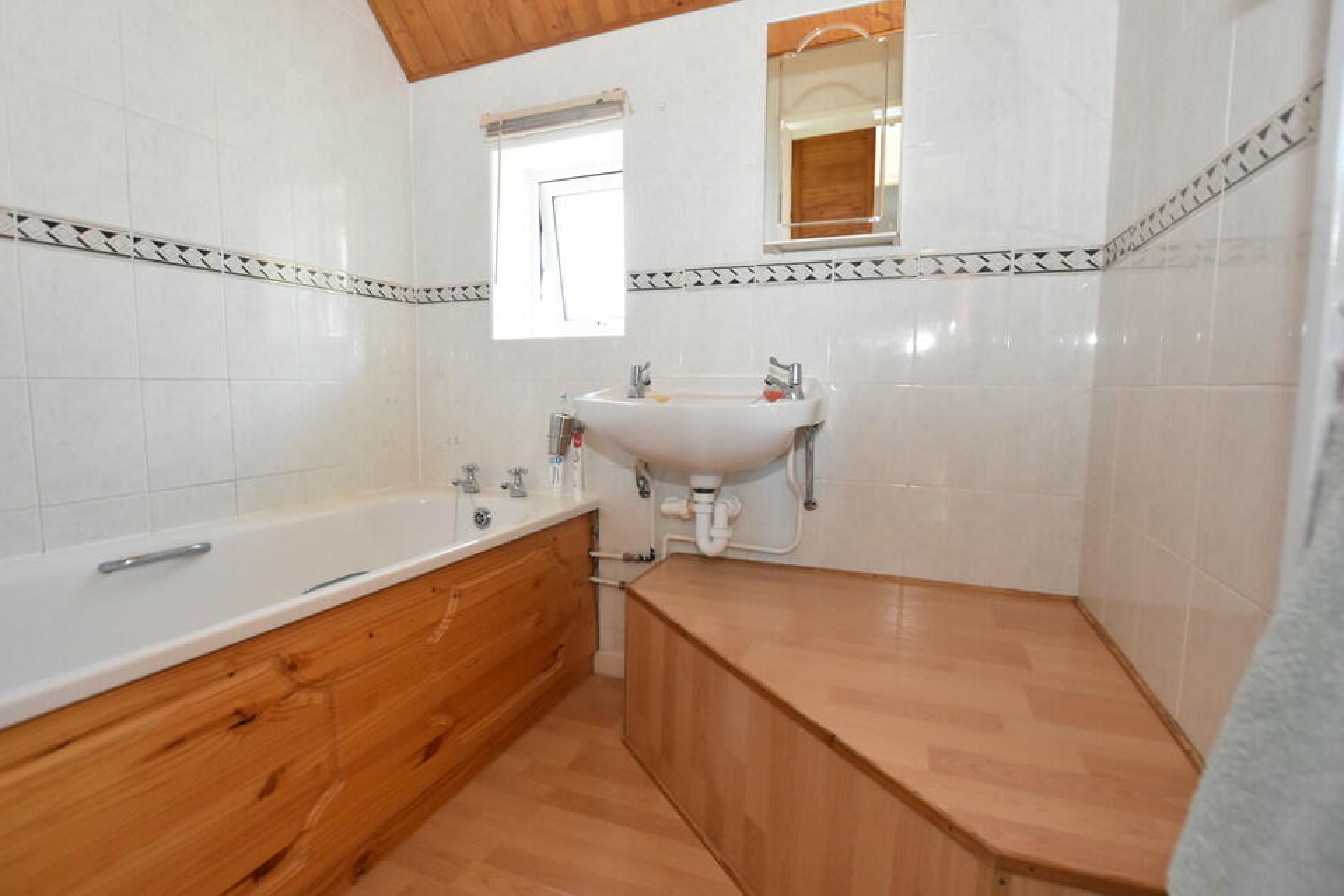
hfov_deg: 96.6
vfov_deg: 73.7
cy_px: 450
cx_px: 634
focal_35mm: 16
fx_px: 597
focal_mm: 10
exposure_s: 1/100
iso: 1600
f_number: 4
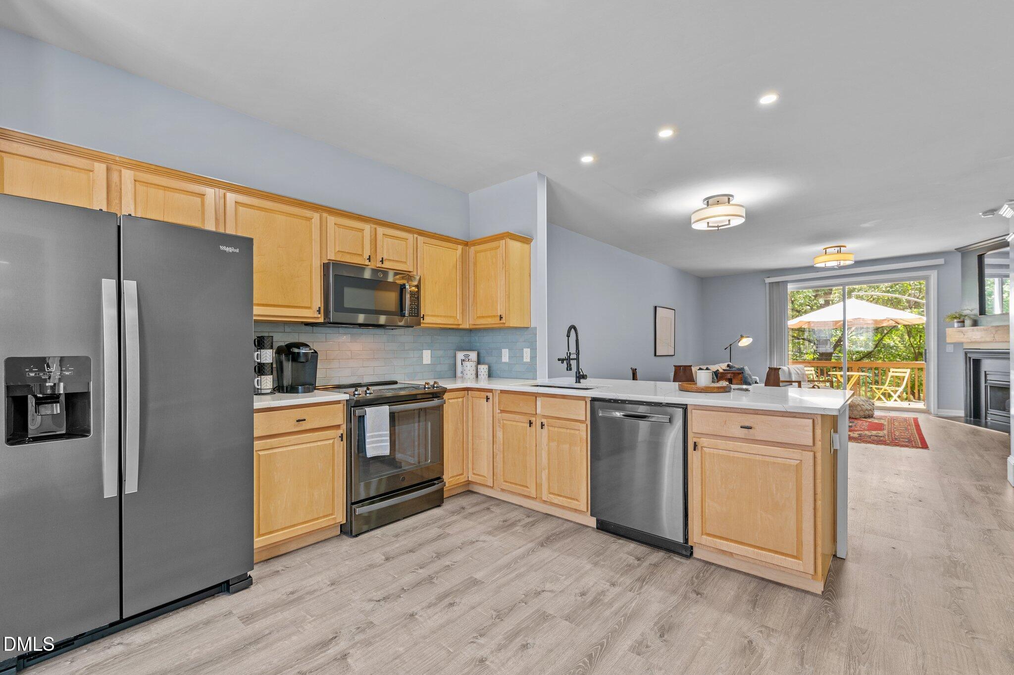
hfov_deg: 100.4
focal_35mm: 15
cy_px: 338
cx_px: 507
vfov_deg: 77.2
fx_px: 422
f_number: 6.3
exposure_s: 1/8
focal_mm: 15
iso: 400
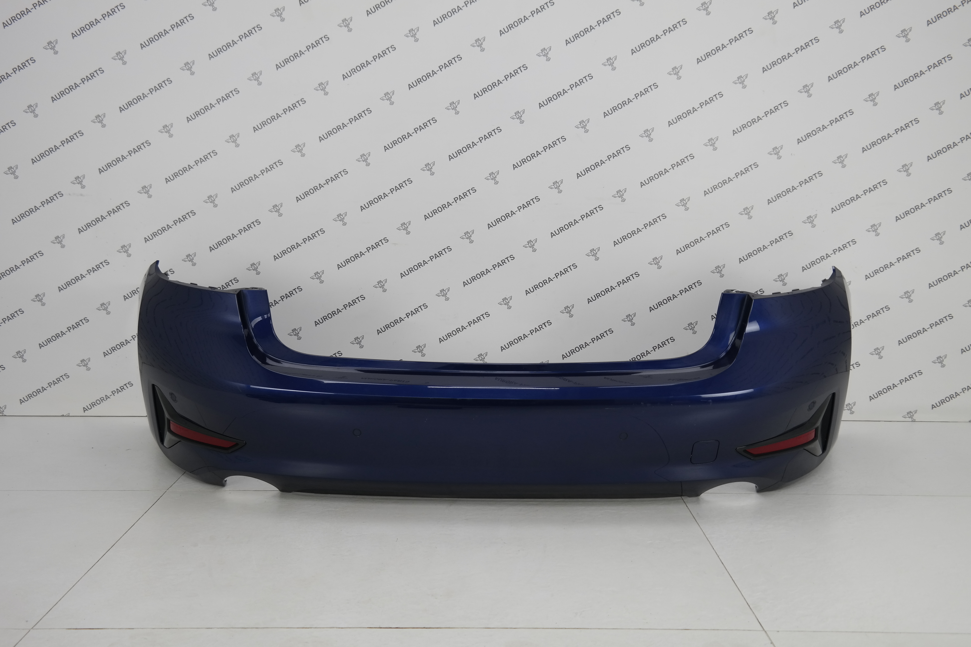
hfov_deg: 63.7
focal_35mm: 29
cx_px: 486
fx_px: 782
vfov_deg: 45.0
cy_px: 324
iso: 160
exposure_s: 1/80
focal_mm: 19
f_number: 3.5
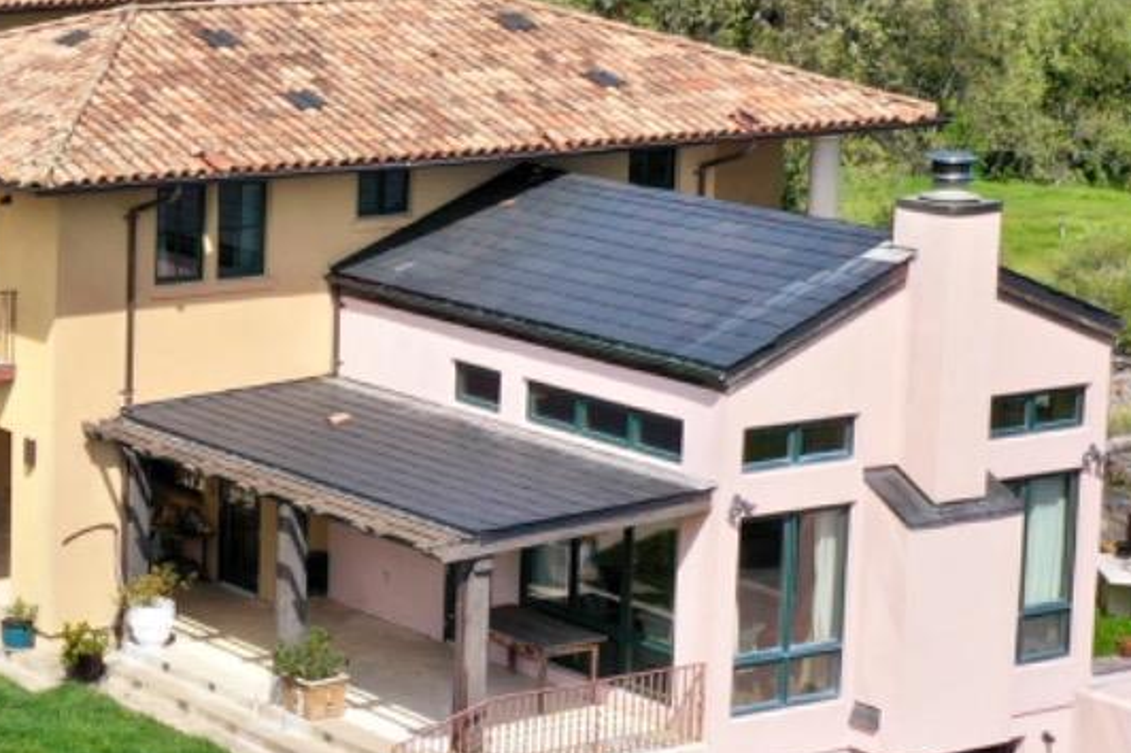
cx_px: -442
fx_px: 2480
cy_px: 242
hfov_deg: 22.3
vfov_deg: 17.2
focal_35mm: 79
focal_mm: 10.26
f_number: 5.6
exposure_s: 1/500
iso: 100
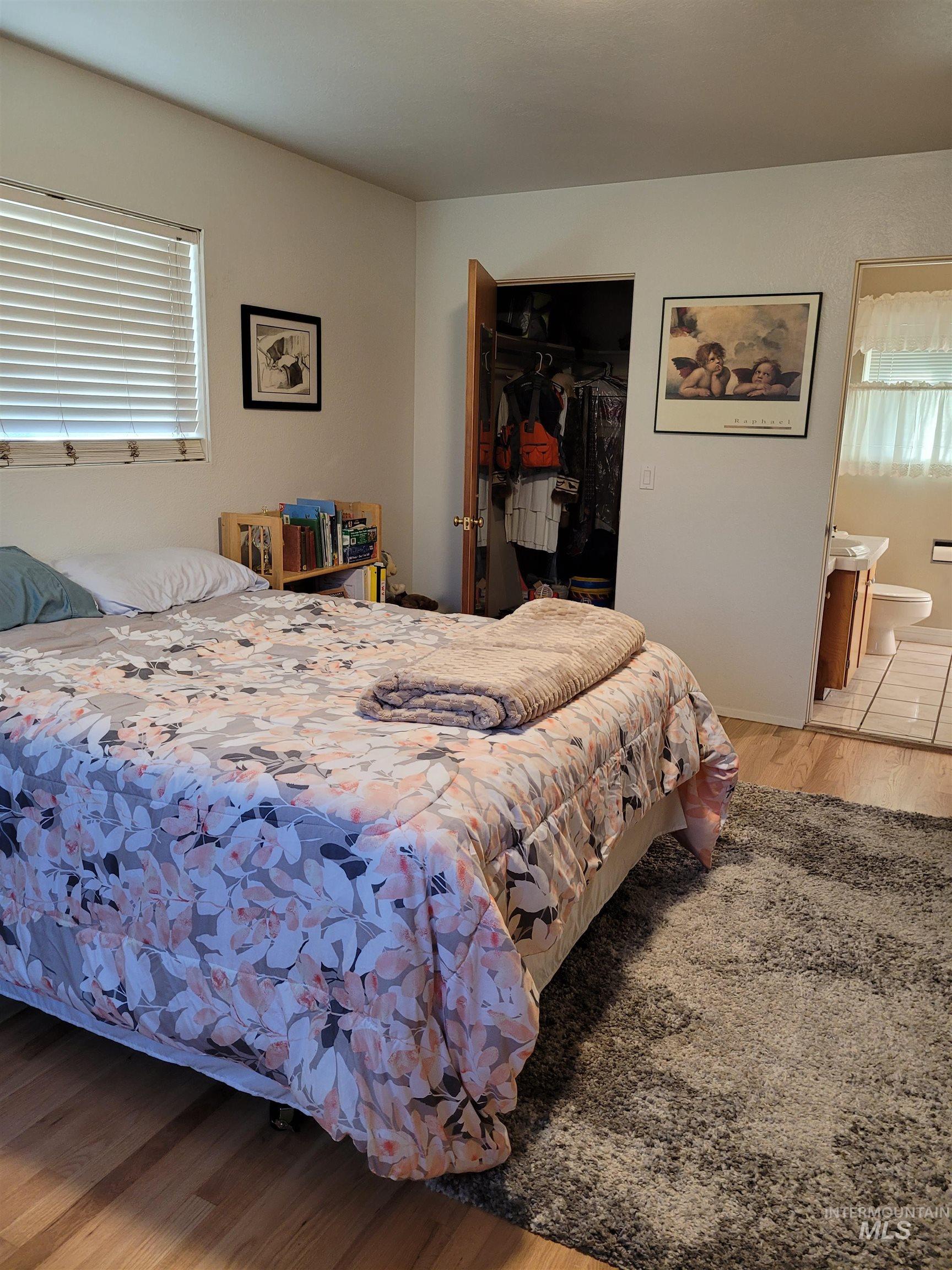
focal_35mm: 26
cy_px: 635
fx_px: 953
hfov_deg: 53.1
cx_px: 476
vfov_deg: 67.3
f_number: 1.8
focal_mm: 5.4
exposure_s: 1/40
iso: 160
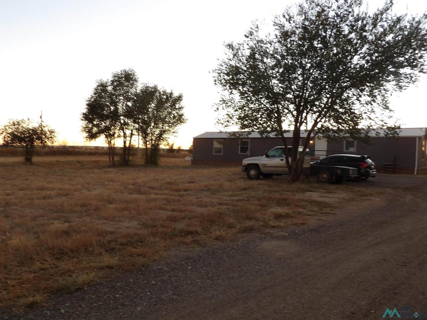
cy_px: 160
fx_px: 345
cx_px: 214
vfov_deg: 49.7
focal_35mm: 28
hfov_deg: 63.4
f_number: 3.4
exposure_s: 1/33
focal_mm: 5
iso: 101
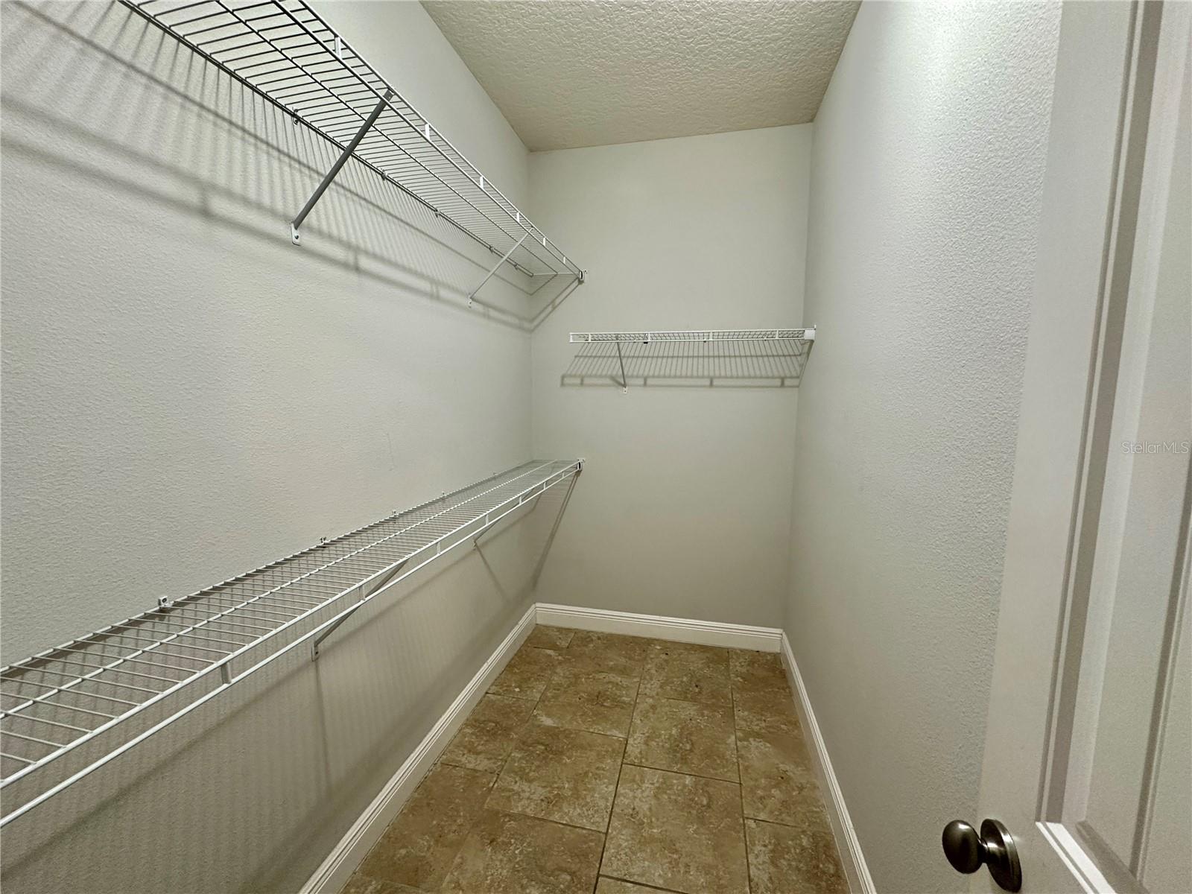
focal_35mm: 14
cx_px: 596
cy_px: 447
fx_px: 482
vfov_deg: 85.7
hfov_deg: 102.1
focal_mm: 2.22
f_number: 2.2
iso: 200
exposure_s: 1/60
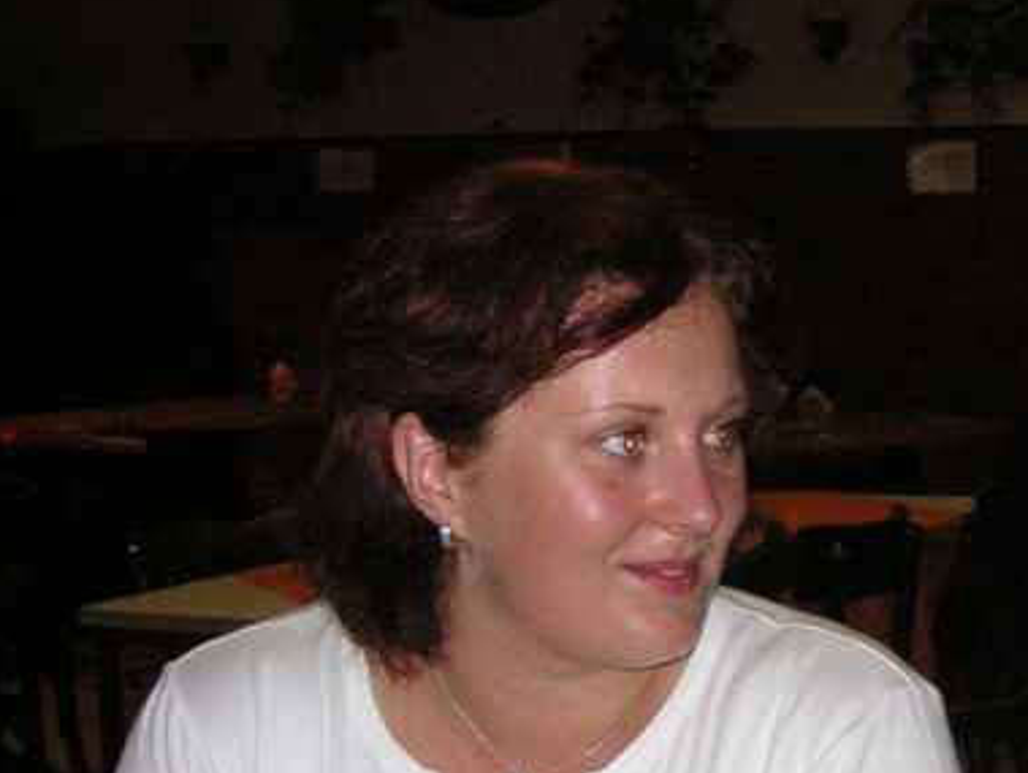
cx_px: 928
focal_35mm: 78
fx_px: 2319
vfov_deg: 18.7
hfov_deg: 24.3
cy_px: 618
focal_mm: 6.1
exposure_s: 1/45
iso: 160
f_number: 2.8
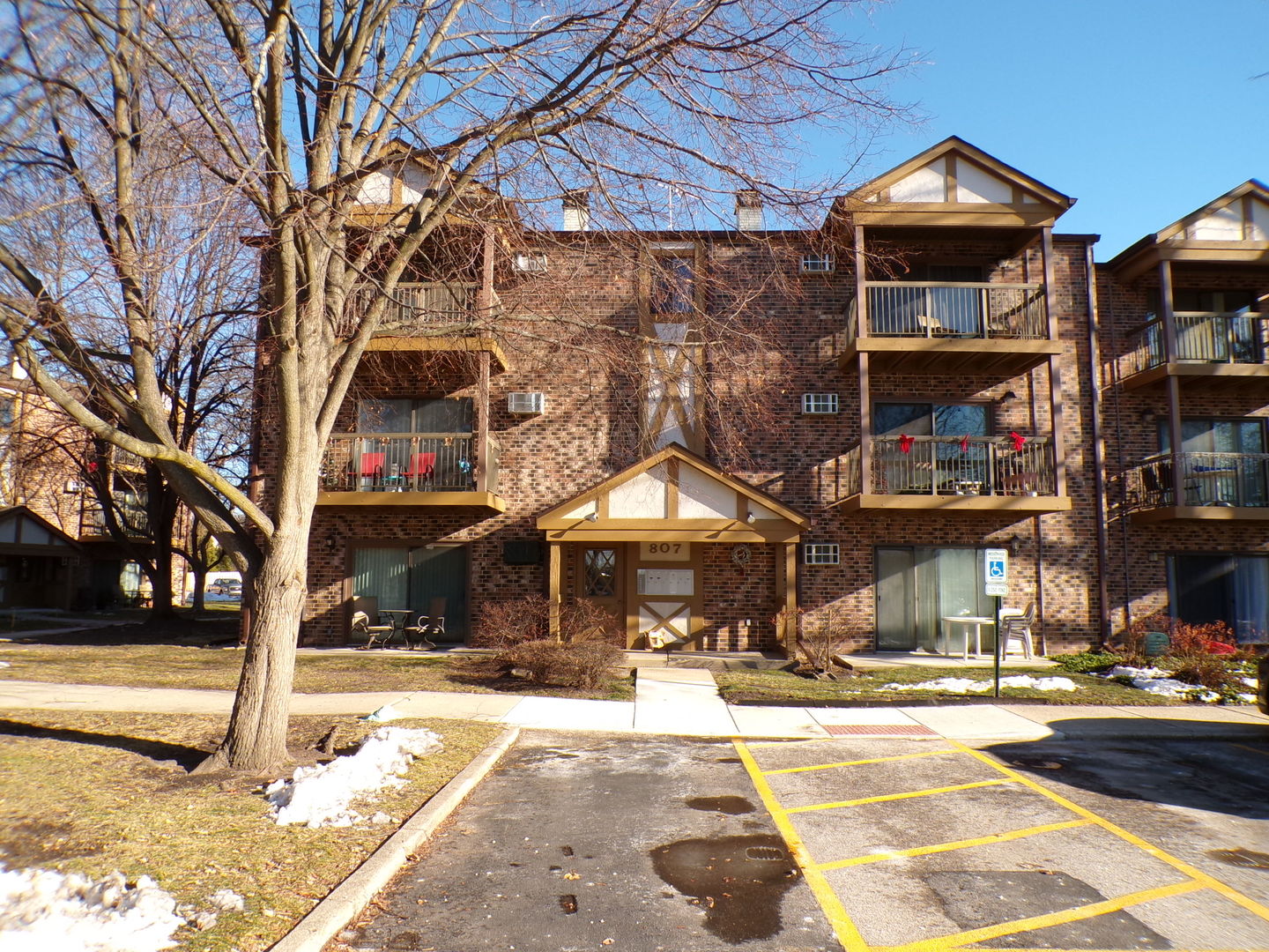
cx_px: 634
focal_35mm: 24
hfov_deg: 71.6
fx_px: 880
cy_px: 476
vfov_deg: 56.8
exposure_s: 1/300
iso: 100
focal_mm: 4.3
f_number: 4.4
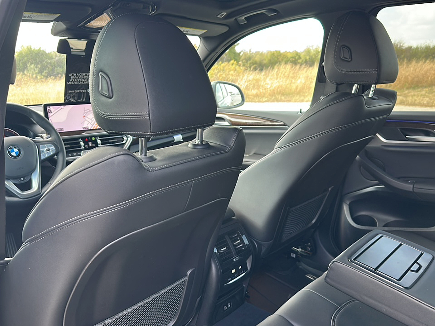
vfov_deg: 54.9
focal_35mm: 25
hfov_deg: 69.4
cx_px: 218
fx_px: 314
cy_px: 163
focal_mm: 6.86
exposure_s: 1/106
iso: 100
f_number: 1.78
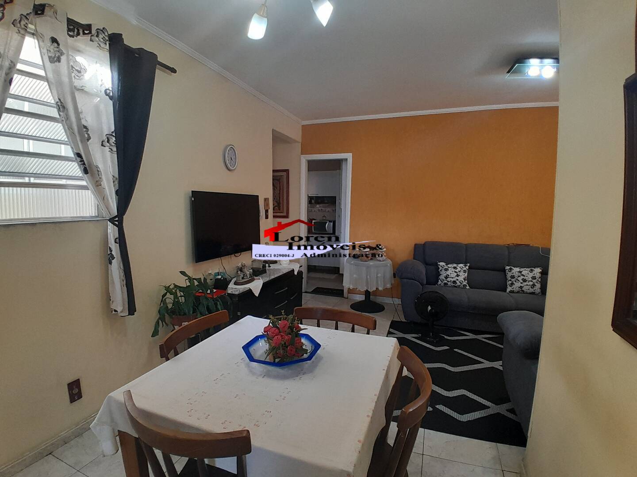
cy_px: 238
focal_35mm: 17
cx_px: 318
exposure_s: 1/40
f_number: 2.2
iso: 64
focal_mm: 1.46
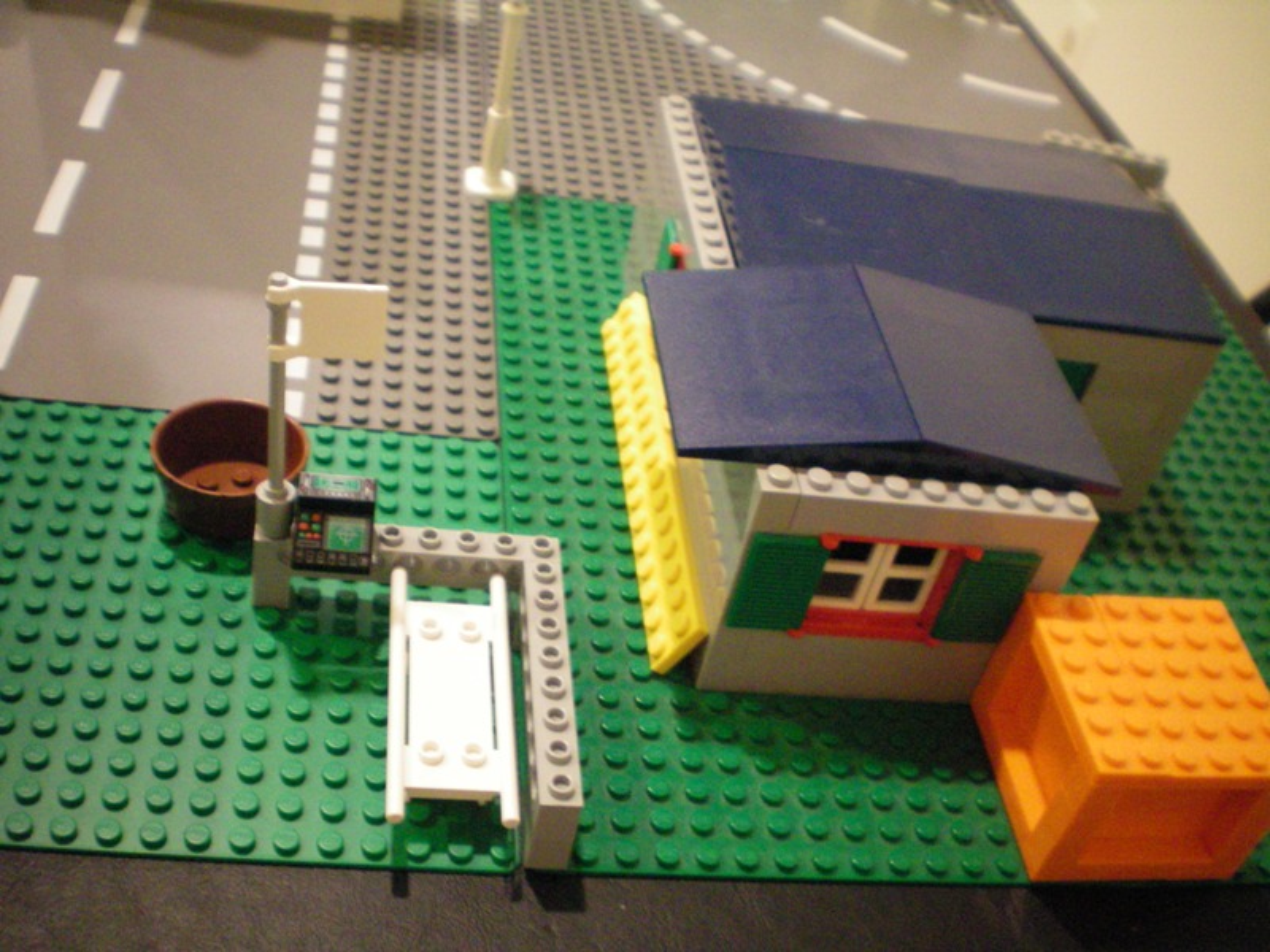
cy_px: 476
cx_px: 635
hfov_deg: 49.0
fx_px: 1394
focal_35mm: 38
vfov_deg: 37.7
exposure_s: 1/10
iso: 400
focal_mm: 6.3
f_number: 3.1
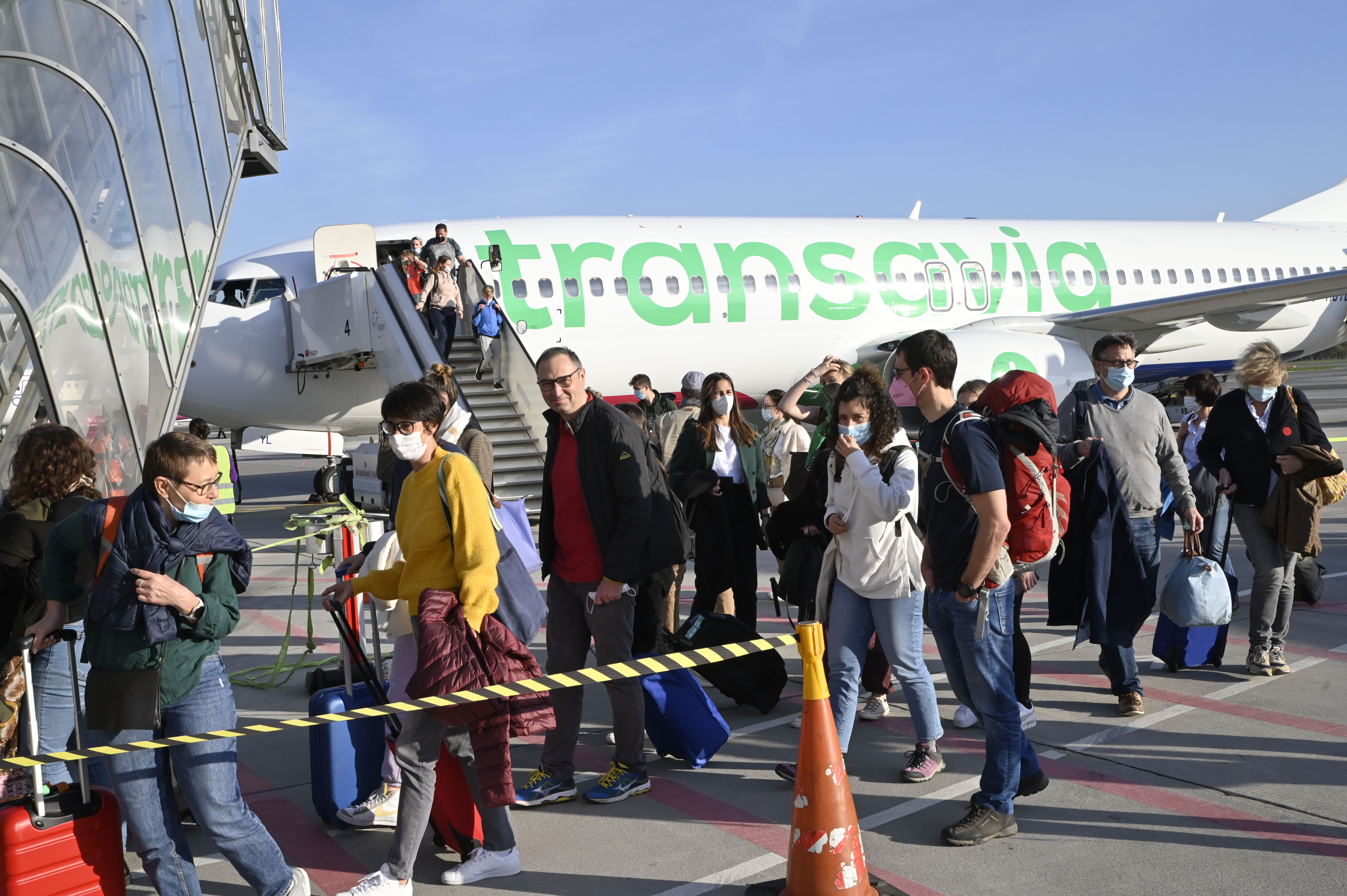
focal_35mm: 40
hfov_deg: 48.5
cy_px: 448
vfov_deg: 33.4
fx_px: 1496
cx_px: 674
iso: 800
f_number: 10
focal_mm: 40
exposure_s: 1/1000
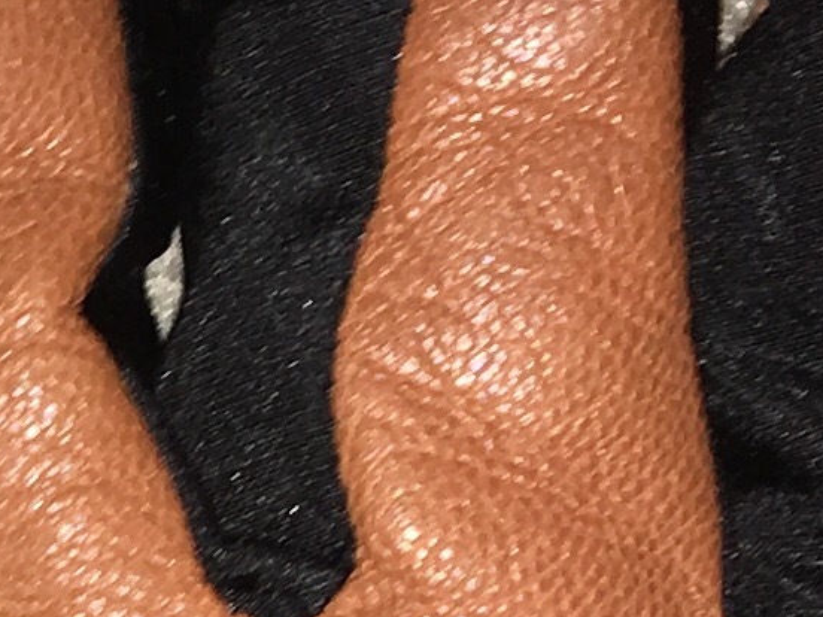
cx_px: -1223
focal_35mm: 212
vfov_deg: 6.8
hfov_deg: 8.5
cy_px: 1238
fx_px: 5040
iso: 25
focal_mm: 4.15
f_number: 2.2
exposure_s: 1/25
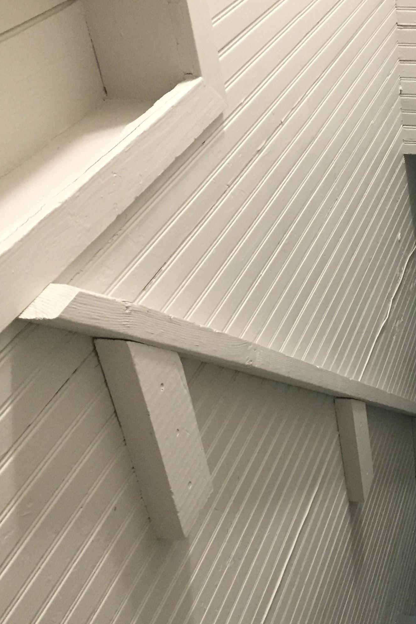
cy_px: 352
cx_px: 434
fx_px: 815
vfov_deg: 41.8
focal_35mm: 47
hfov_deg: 26.8
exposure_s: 1/15
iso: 250
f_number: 2.2
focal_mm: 4.15
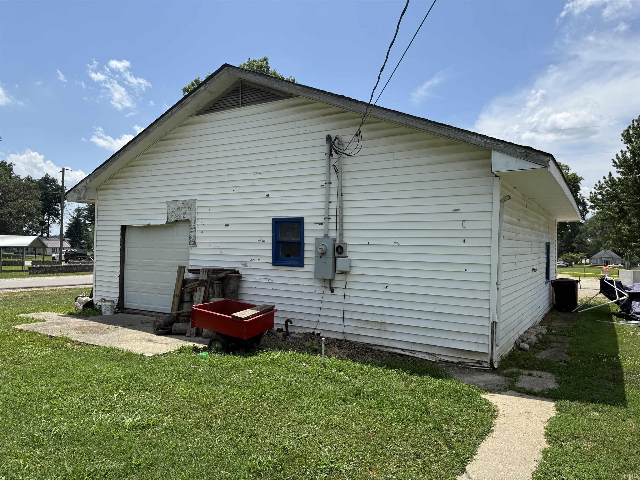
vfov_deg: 56.8
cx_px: 320
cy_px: 240
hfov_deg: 71.6
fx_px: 444
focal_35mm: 24
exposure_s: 1/5319
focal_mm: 6.76
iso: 80
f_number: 1.78
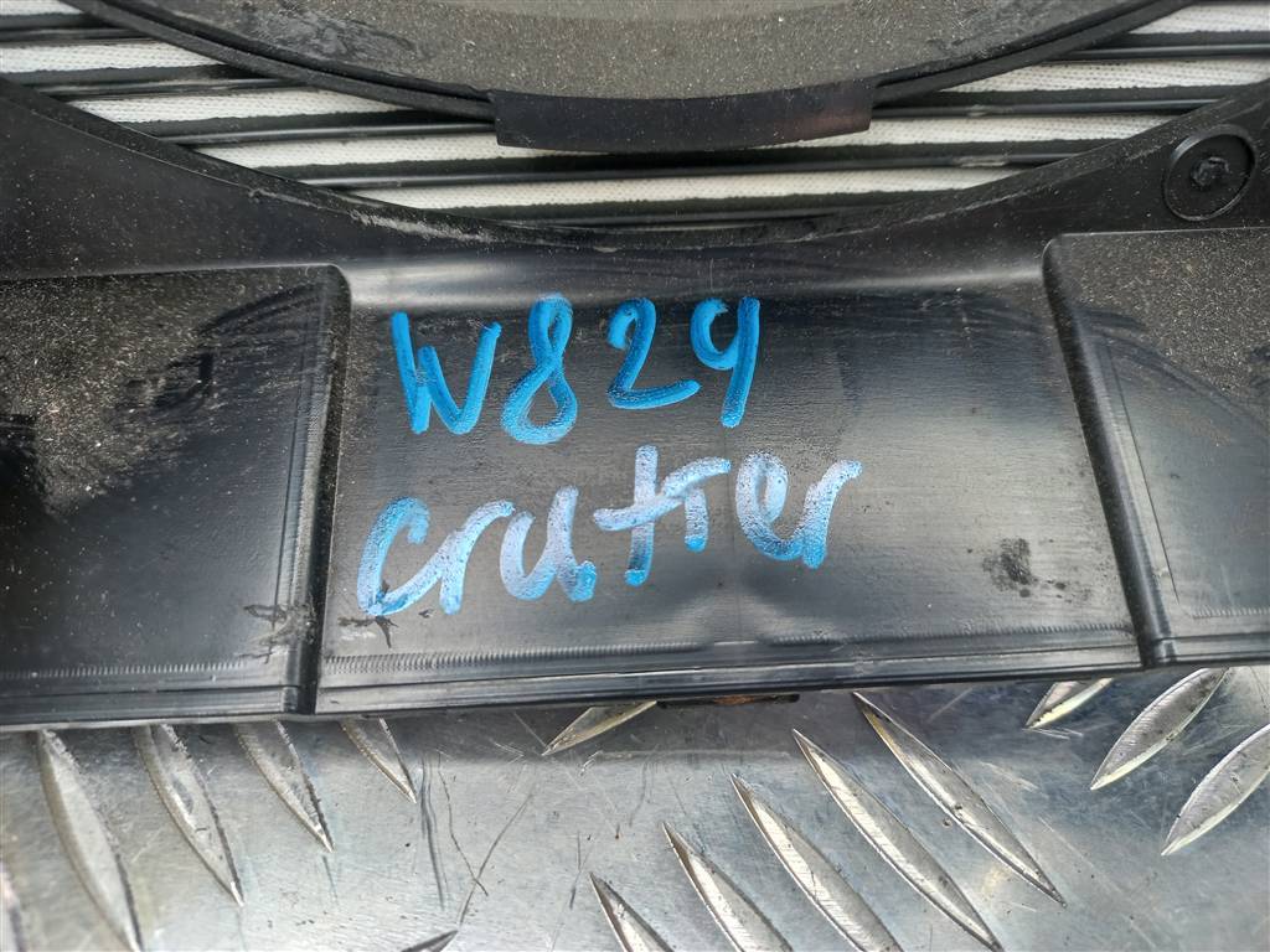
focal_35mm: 25
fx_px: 917
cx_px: 635
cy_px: 476
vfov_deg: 54.9
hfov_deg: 69.4
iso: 50
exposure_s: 1/50
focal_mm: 4.6
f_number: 1.8
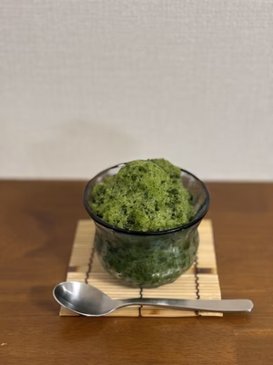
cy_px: 182
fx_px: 547
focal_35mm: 52
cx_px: 136
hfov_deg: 28.0
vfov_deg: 36.8
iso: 320
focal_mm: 5.96
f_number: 1.6
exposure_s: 1/36
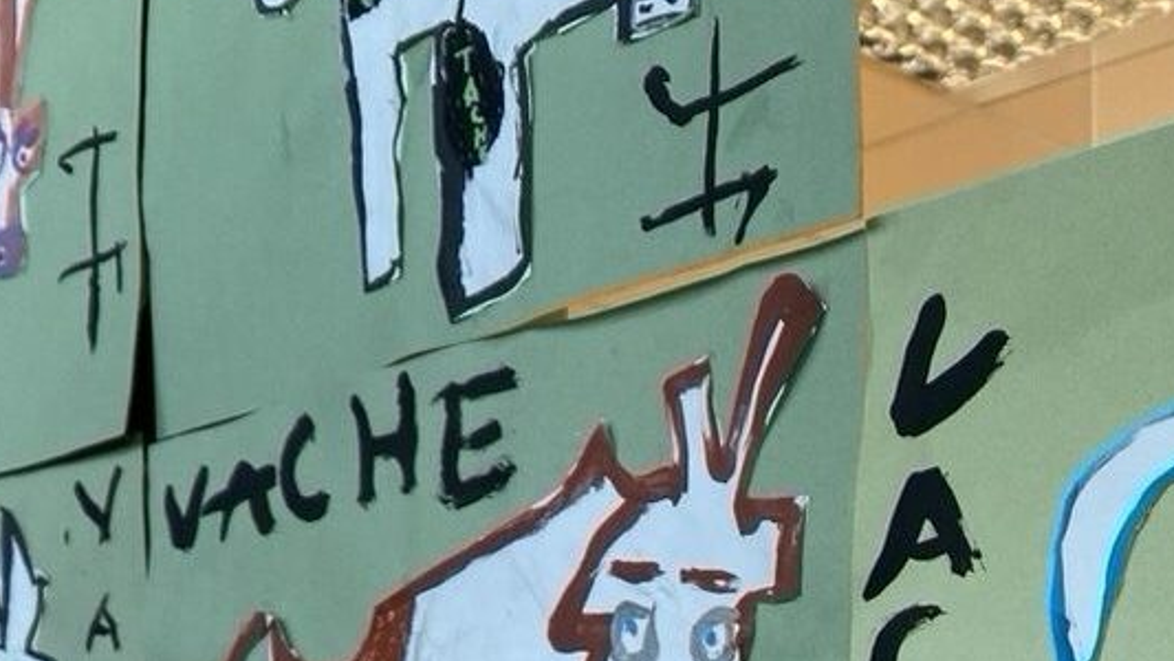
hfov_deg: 31.0
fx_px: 2117
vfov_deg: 16.4
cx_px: 533
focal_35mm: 68
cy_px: 952
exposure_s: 1/121
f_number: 1.8
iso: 80
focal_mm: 4.25
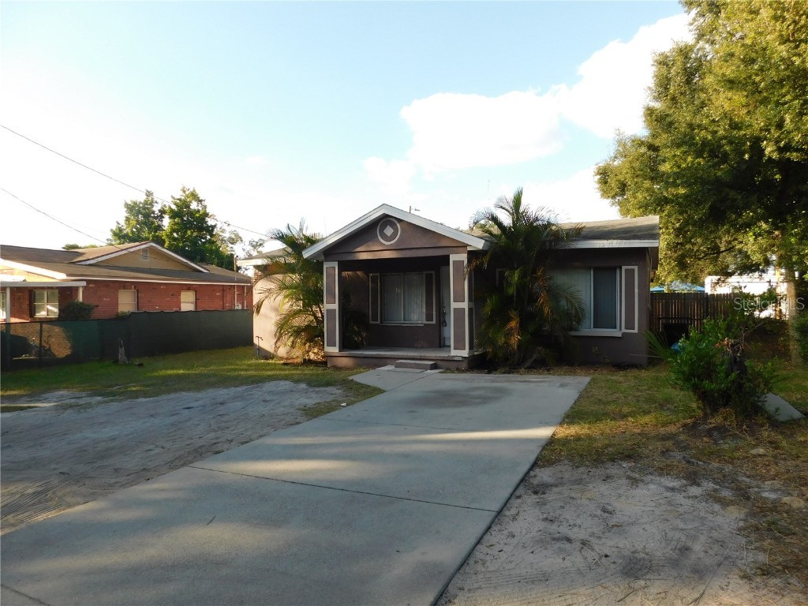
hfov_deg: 73.9
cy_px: 303
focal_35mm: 23
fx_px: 537
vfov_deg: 58.9
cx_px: 404
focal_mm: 4
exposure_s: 1/500
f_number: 3
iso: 125
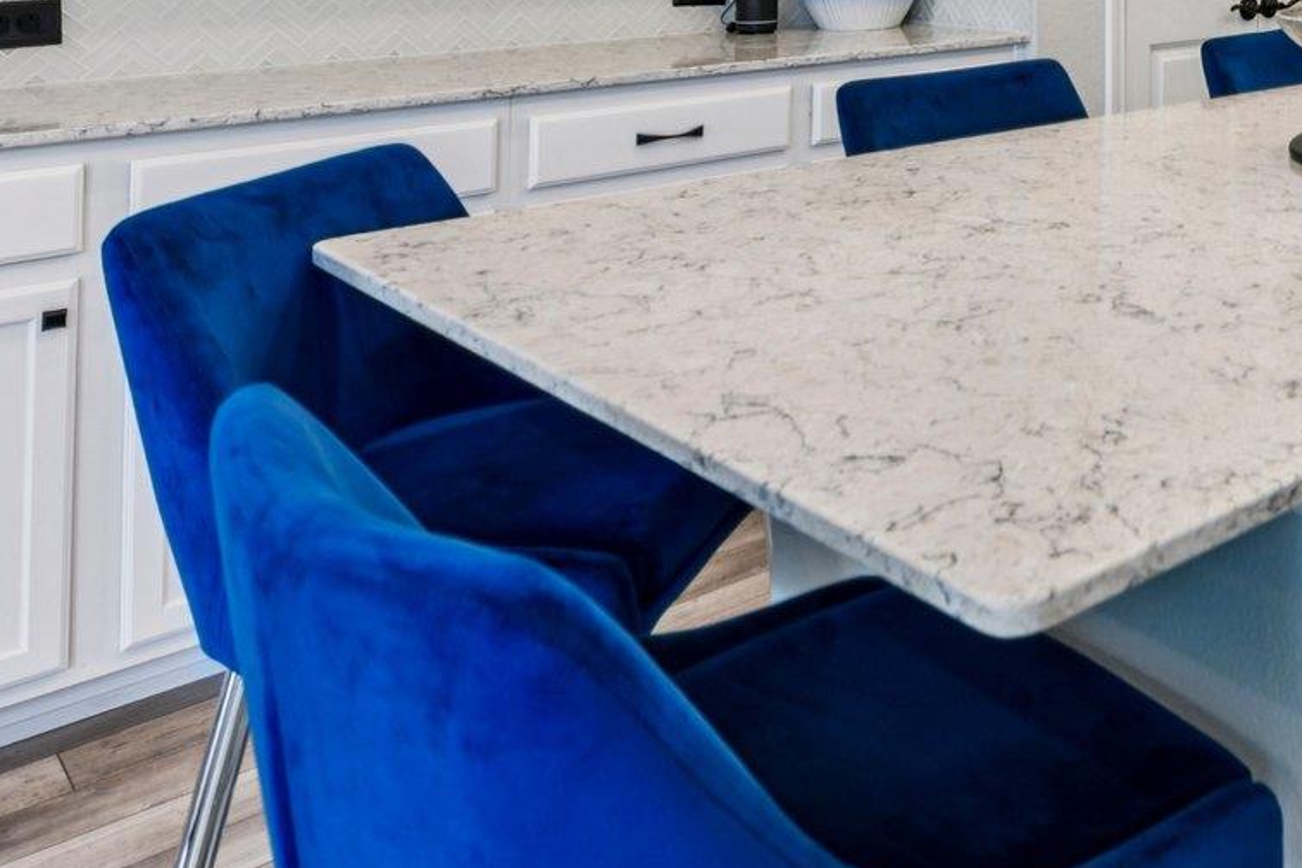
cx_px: 1338
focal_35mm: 38
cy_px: -97
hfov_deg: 42.7
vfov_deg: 31.0
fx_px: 1374
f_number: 8
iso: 110
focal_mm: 14
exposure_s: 1/8
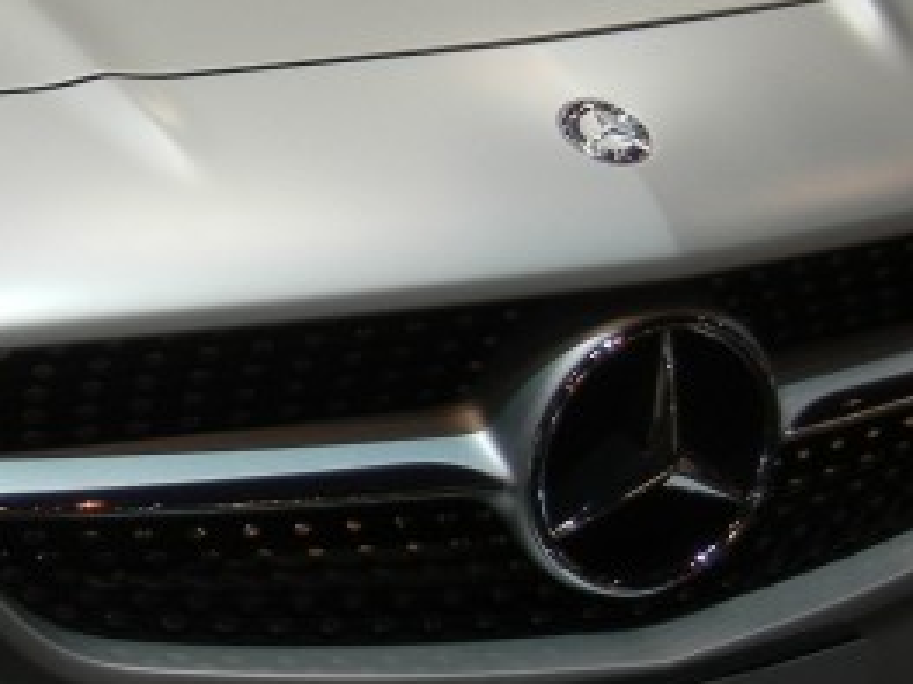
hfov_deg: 15.9
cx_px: -305
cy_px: 28
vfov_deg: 12.5
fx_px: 3084
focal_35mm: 117
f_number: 3.5
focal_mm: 5.4
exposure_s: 1/89.6
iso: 160
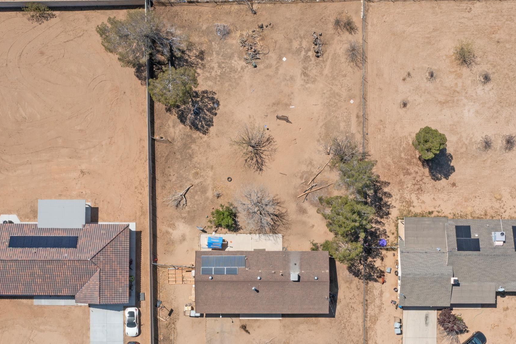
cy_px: 228
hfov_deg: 47.4
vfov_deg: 32.4
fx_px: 588
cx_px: 246
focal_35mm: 41
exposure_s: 1/800
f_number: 6.3
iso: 100
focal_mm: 10.26
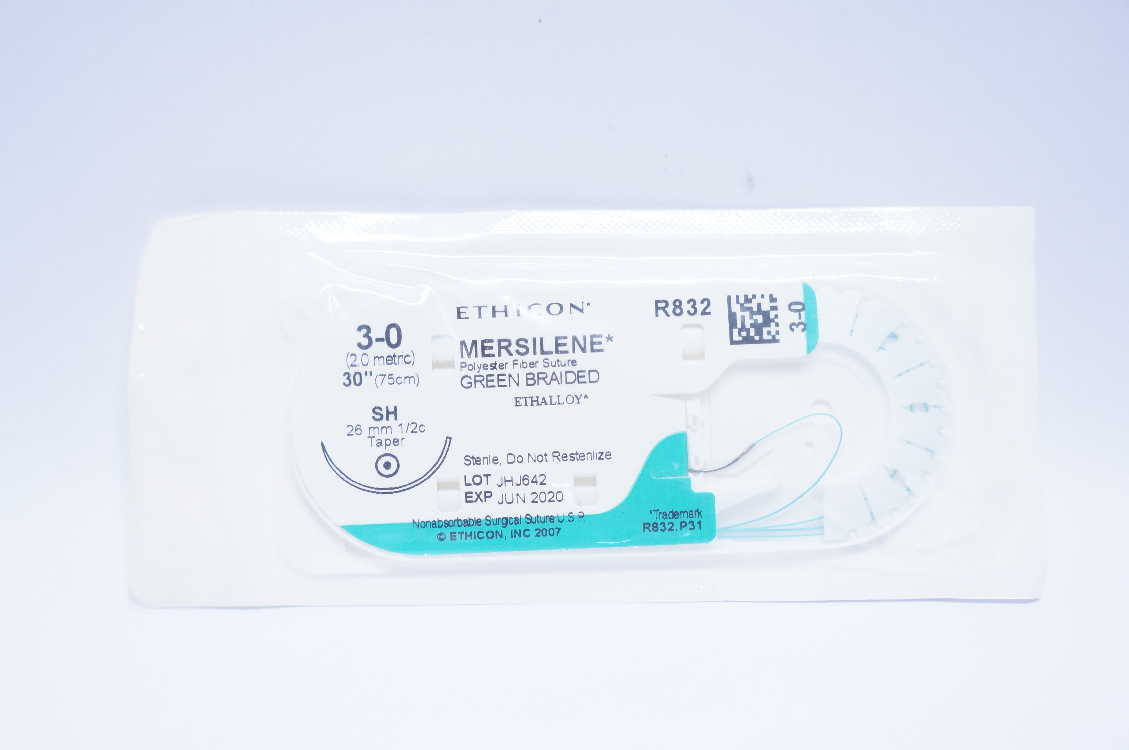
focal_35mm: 36
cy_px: 375
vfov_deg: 36.8
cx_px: 564
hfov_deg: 53.2
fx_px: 1128
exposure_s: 1/160
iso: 1600
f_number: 4.5
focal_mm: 24
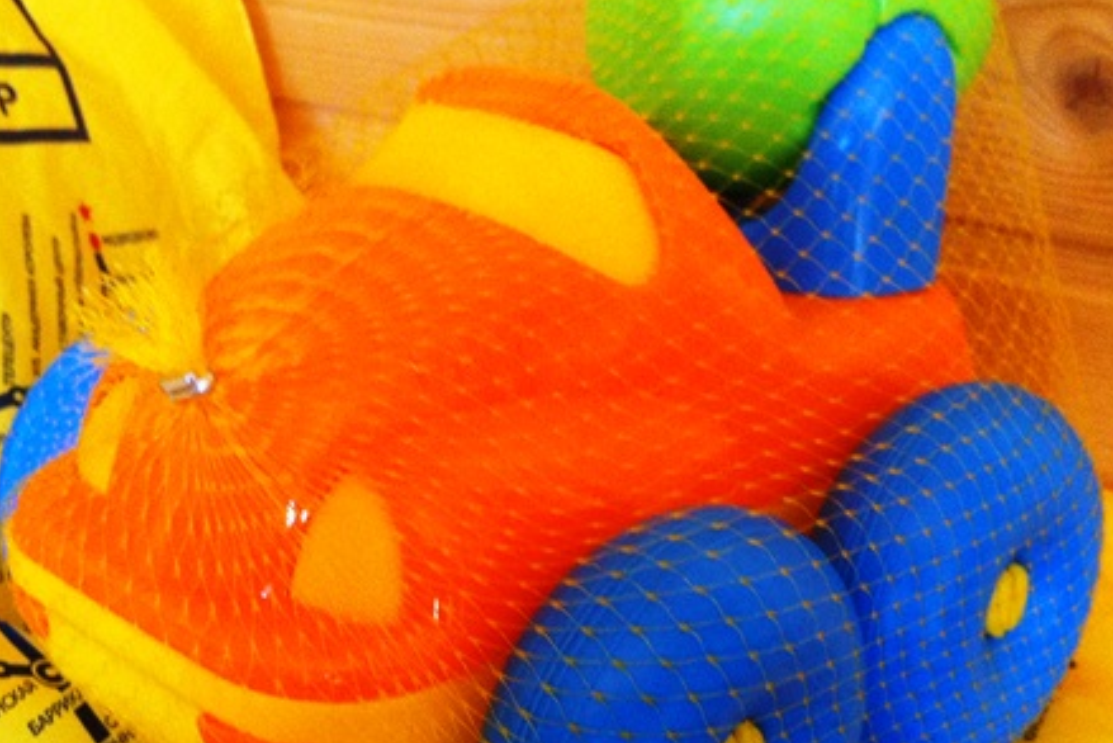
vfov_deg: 25.5
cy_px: 416
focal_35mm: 53
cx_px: 520
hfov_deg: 37.5
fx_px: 1639
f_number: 2.8
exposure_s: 1/15
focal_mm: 3.85
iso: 250
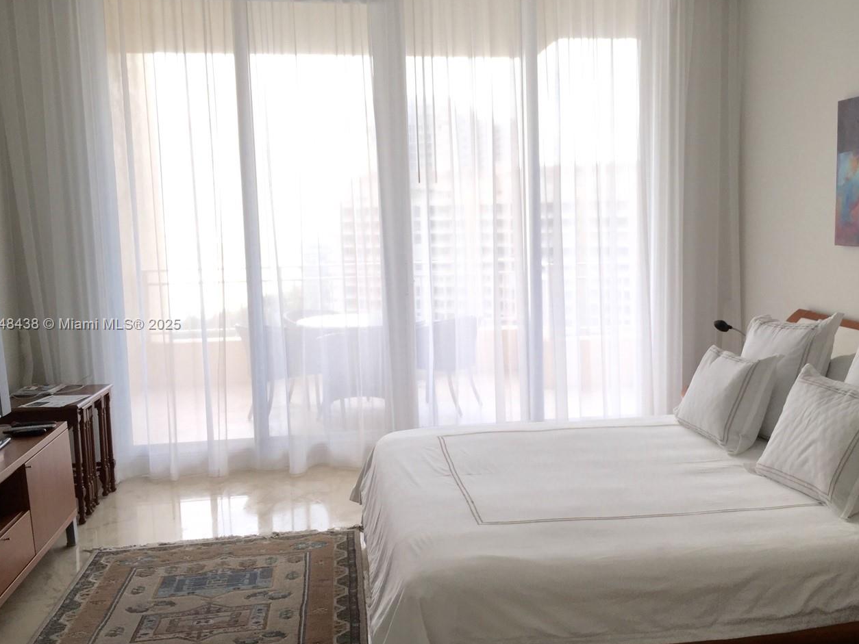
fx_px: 918
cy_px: 325
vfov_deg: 38.7
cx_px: 509
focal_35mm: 37
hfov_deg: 49.9
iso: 32
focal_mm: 4.15
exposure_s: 1/168
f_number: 2.2
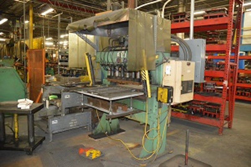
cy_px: 84
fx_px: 188
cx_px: 126
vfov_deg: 47.8
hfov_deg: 67.5
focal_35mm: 27
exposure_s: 1/60
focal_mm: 18
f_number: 3.5
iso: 2500
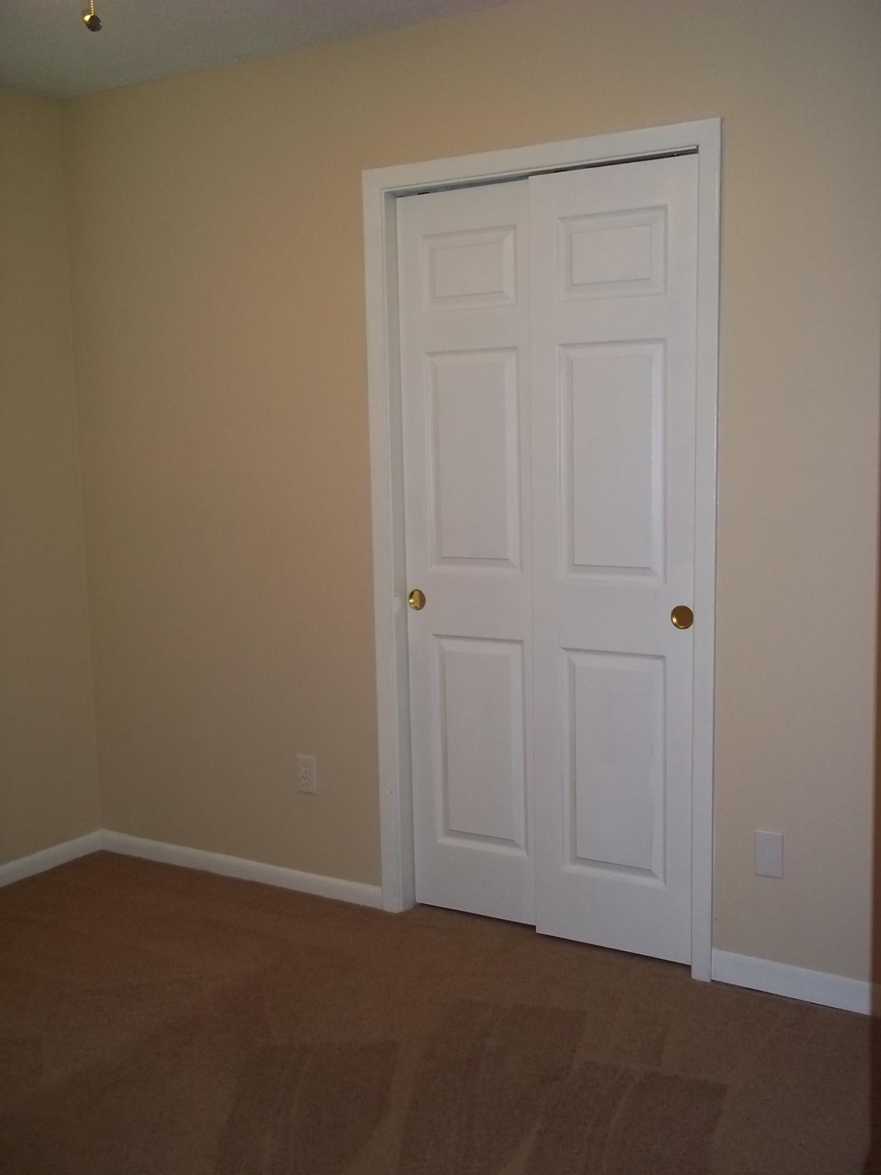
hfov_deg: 39.7
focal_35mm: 36
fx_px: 1222
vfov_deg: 51.4
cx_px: 440
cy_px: 588
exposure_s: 1/30
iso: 160
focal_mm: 6.5
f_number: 3.1
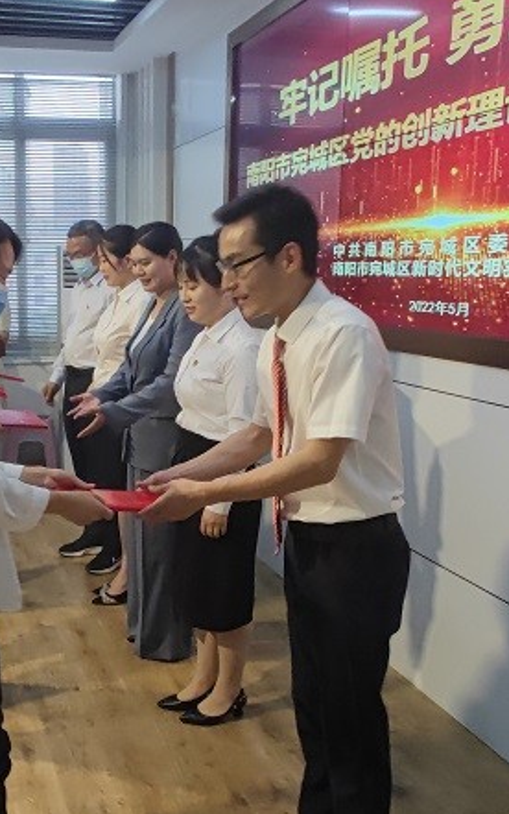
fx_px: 798
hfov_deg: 33.9
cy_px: 411
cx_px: 74
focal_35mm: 36
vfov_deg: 54.0
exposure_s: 1/50
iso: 169
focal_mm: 1.95
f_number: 2.2
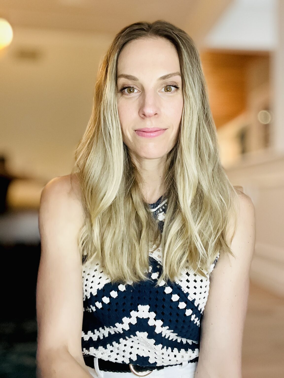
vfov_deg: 60.0
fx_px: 328
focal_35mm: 30
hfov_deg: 46.8
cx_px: 142
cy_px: 189
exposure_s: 1/60
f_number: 2.2
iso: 320
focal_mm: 2.71
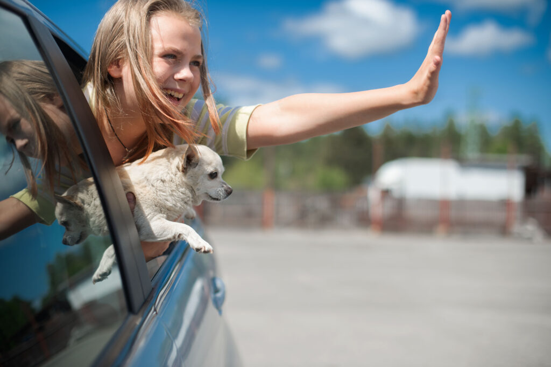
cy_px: 184
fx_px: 765
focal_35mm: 50
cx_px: 276
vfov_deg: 26.9
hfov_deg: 39.6
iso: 100
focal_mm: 50
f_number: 2.5
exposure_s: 1/4000
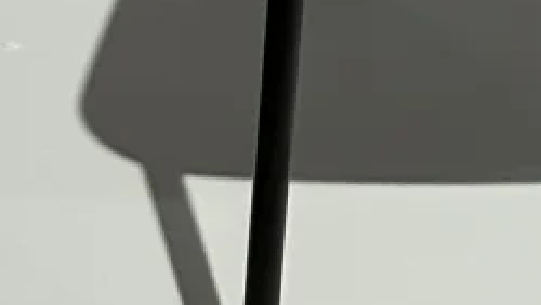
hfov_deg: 6.4
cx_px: 1056
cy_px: -737
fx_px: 4680
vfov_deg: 3.6
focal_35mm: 326
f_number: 2
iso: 100
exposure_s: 1/100
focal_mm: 6
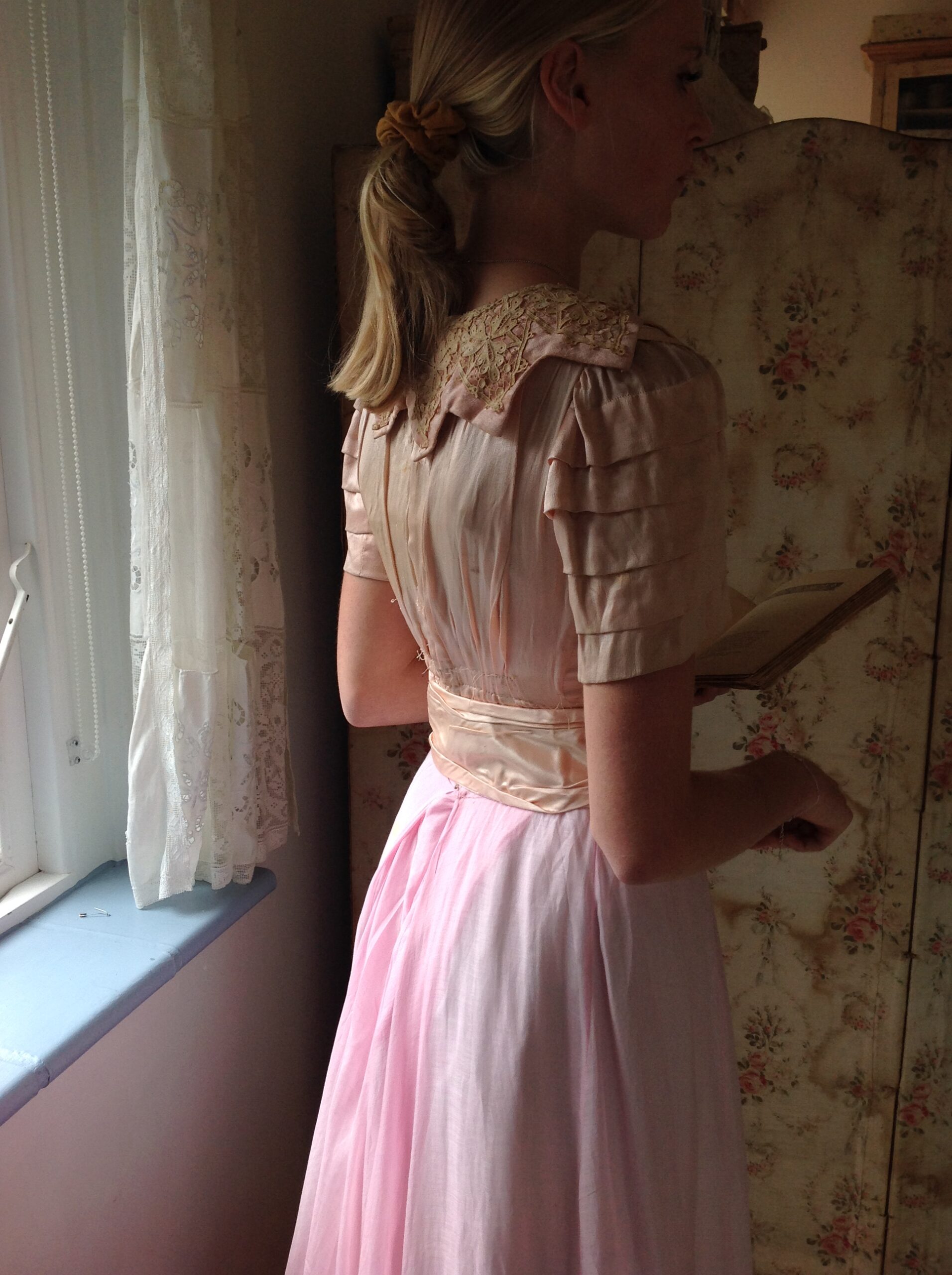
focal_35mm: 35
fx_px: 1287
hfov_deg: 40.6
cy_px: 638
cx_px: 476
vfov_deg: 52.7
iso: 50
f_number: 2.4
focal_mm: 4.28
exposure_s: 1/207
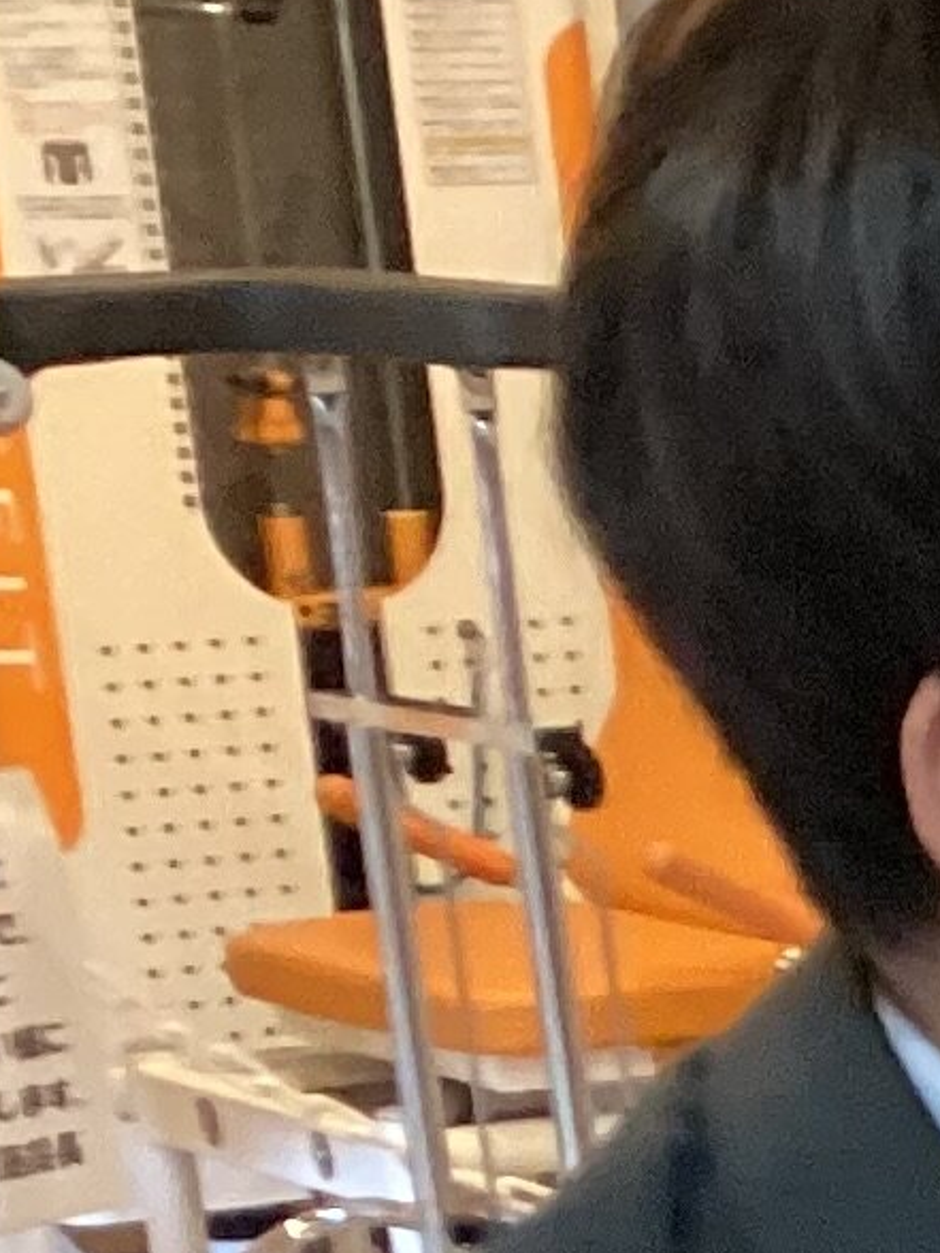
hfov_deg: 7.1
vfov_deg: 11.0
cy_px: 1967
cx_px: 3387
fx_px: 6228
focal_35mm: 172
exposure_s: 1/60
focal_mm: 3.3
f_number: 2.4
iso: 200
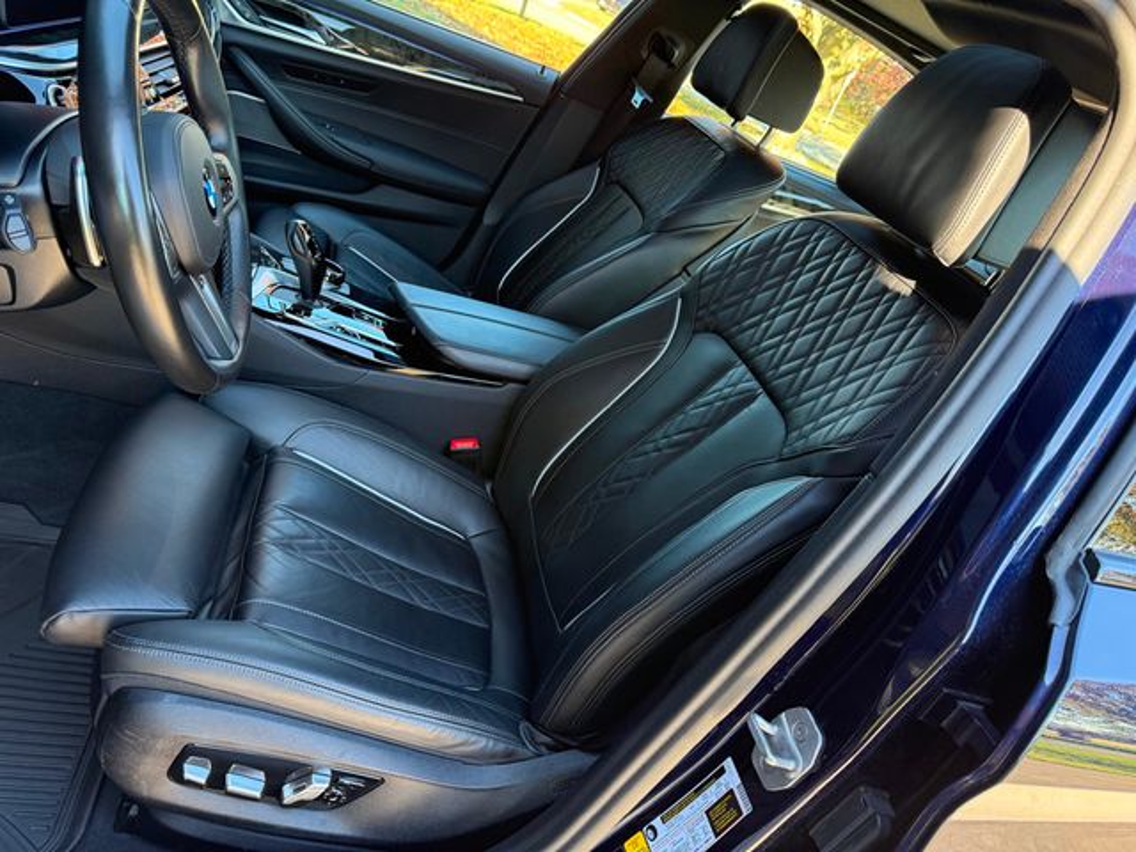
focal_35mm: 24
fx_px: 788
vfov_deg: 56.8
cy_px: 426
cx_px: 568
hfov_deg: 71.6
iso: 200
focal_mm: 6.76
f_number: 1.78
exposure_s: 1/110
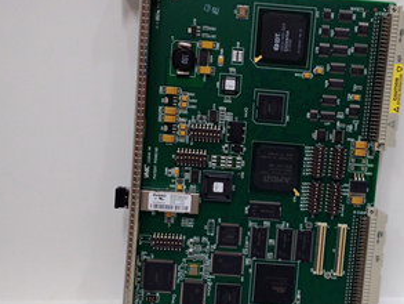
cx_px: 247
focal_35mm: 46
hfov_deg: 41.0
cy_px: 153
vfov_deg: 31.5
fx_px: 537
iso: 312
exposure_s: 1/33
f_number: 2
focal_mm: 3.79
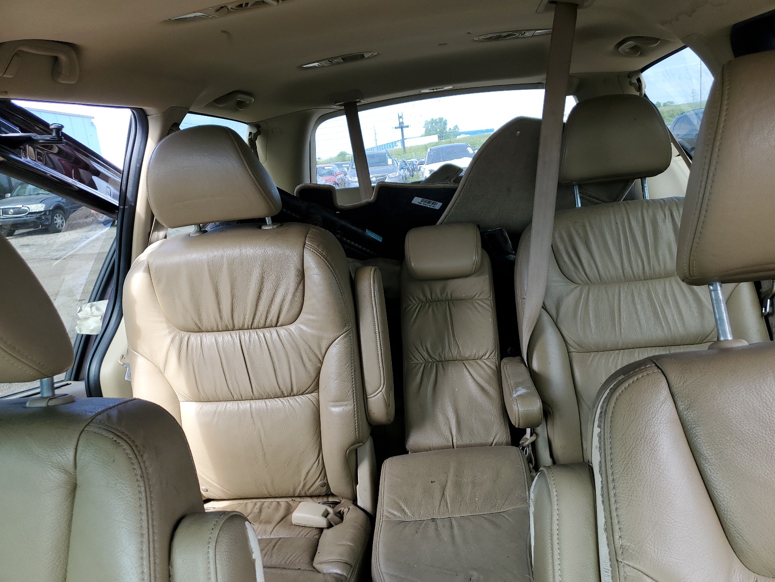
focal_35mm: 26
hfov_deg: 67.3
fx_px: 582
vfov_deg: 53.1
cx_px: 388
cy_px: 291
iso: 50
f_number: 1.5
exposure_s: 1/227
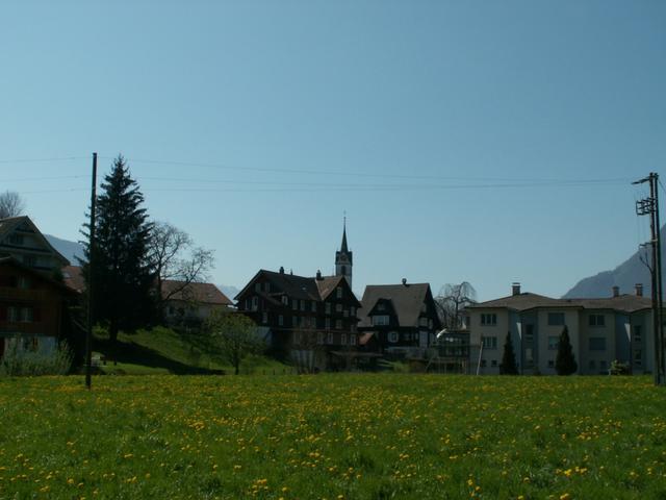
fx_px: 789
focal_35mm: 41
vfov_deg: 35.1
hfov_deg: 45.8
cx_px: 333
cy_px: 250
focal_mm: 6.79
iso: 50
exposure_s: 1/250
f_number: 8
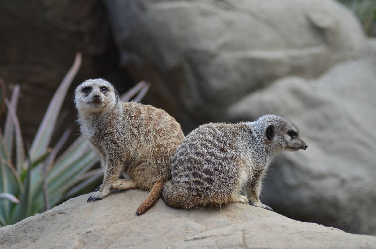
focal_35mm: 210
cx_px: 188
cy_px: 124
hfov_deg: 9.8
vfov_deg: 6.5
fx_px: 2189
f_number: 4.2
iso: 800
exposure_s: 1/800
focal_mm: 140
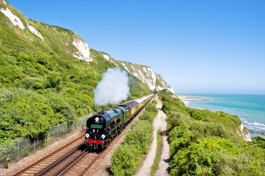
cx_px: 132
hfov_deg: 60.3
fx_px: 228
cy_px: 88
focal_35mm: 31
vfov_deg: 42.2
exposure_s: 1/640
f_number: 7.1
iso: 200
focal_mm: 21
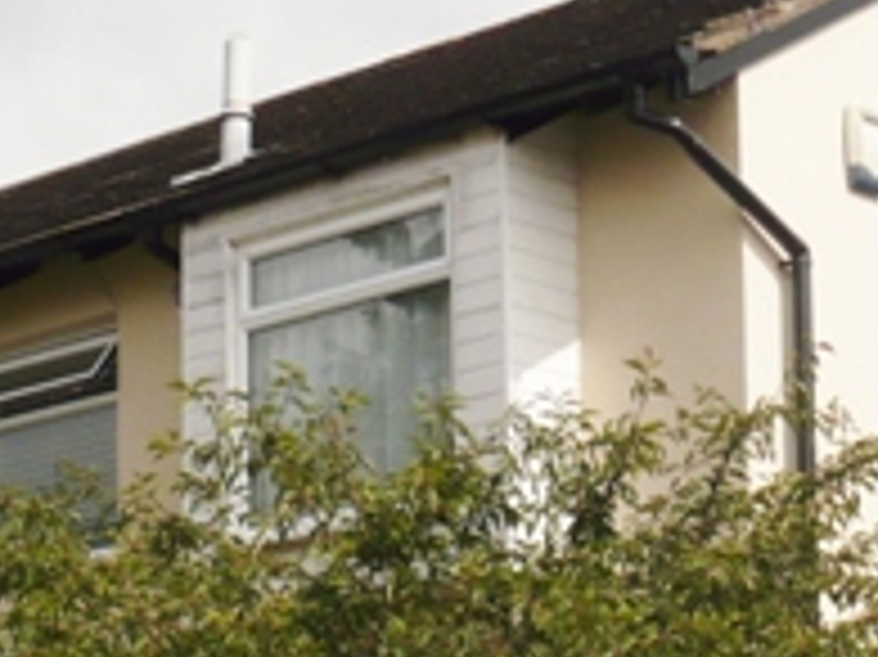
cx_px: 684
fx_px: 2915
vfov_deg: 12.7
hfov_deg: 17.0
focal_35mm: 115
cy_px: 675
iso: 100
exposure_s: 1/400
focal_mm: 5.8
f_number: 8
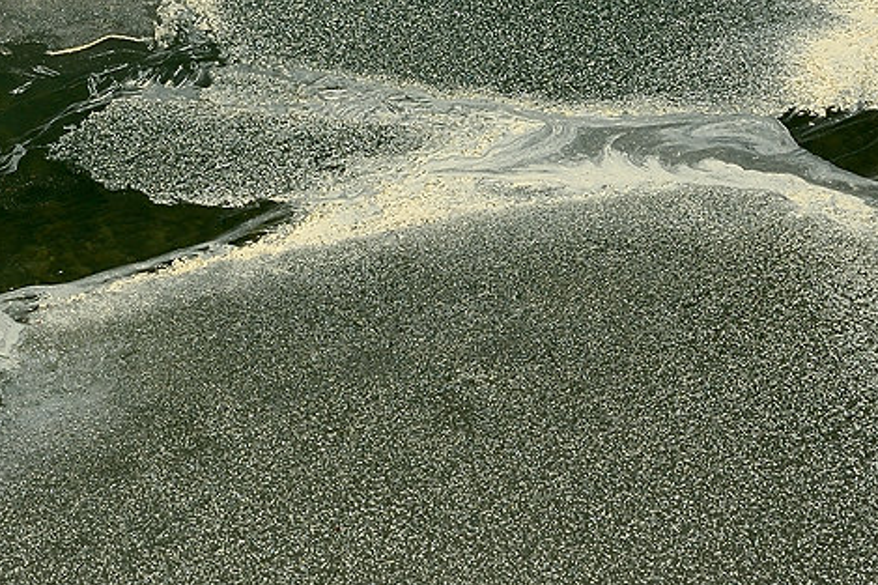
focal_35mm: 92
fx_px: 2243
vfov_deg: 14.8
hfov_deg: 22.0
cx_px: 275
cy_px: 344
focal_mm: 24
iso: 100
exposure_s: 1/80
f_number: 11
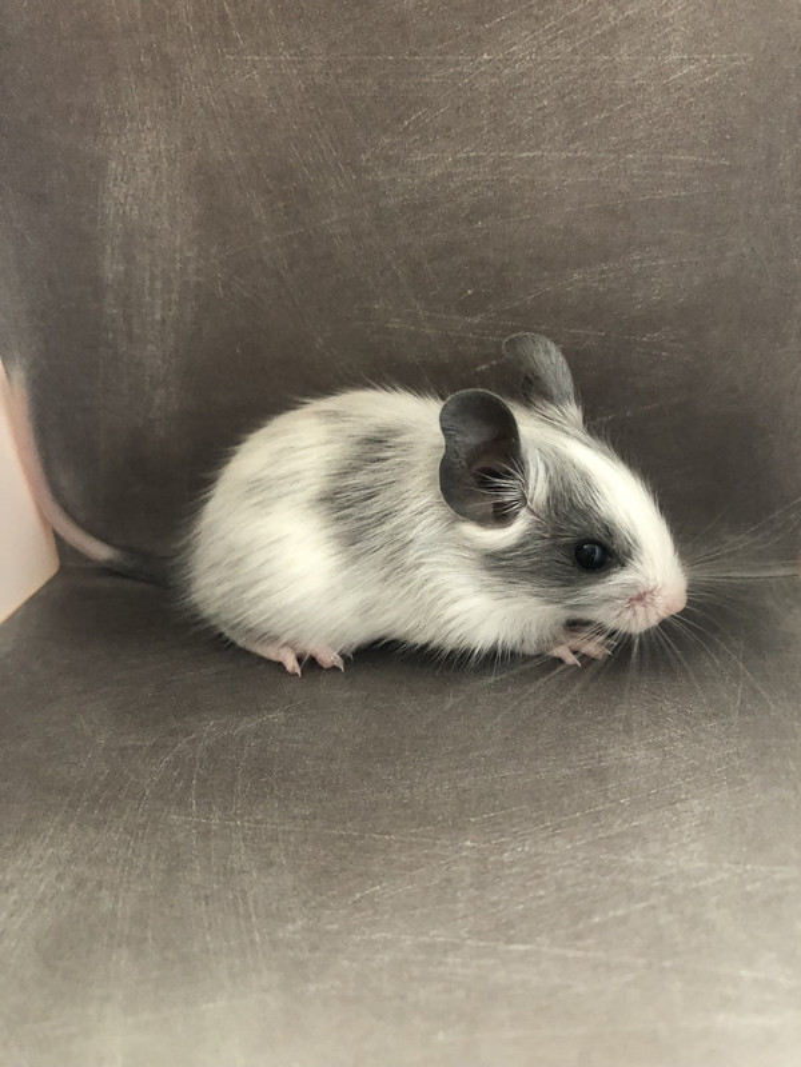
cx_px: 400
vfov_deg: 63.4
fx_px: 864
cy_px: 534
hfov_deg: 49.7
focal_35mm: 28
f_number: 1.8
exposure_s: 1/13
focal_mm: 3.99
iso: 100
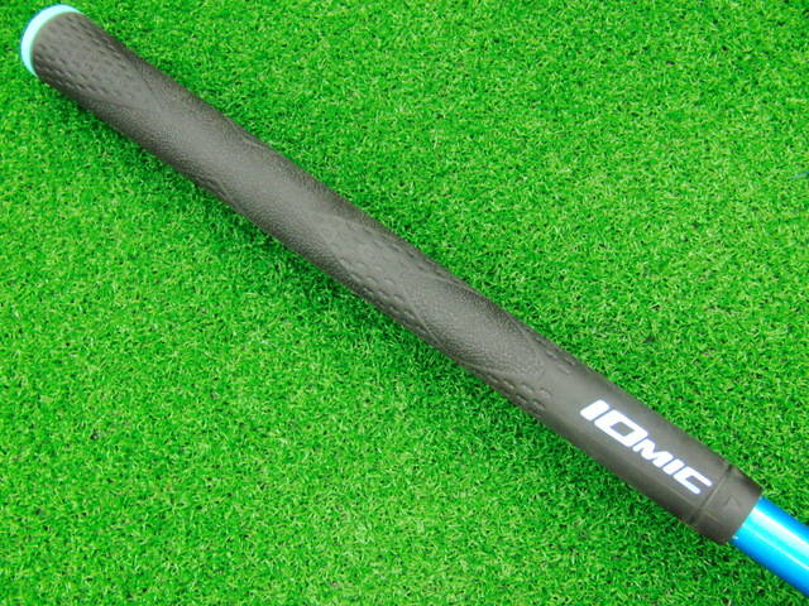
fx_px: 865
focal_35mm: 37
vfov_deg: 38.7
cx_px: 404
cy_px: 303
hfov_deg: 50.1
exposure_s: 1/20
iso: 400
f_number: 3.6
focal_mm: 6.42
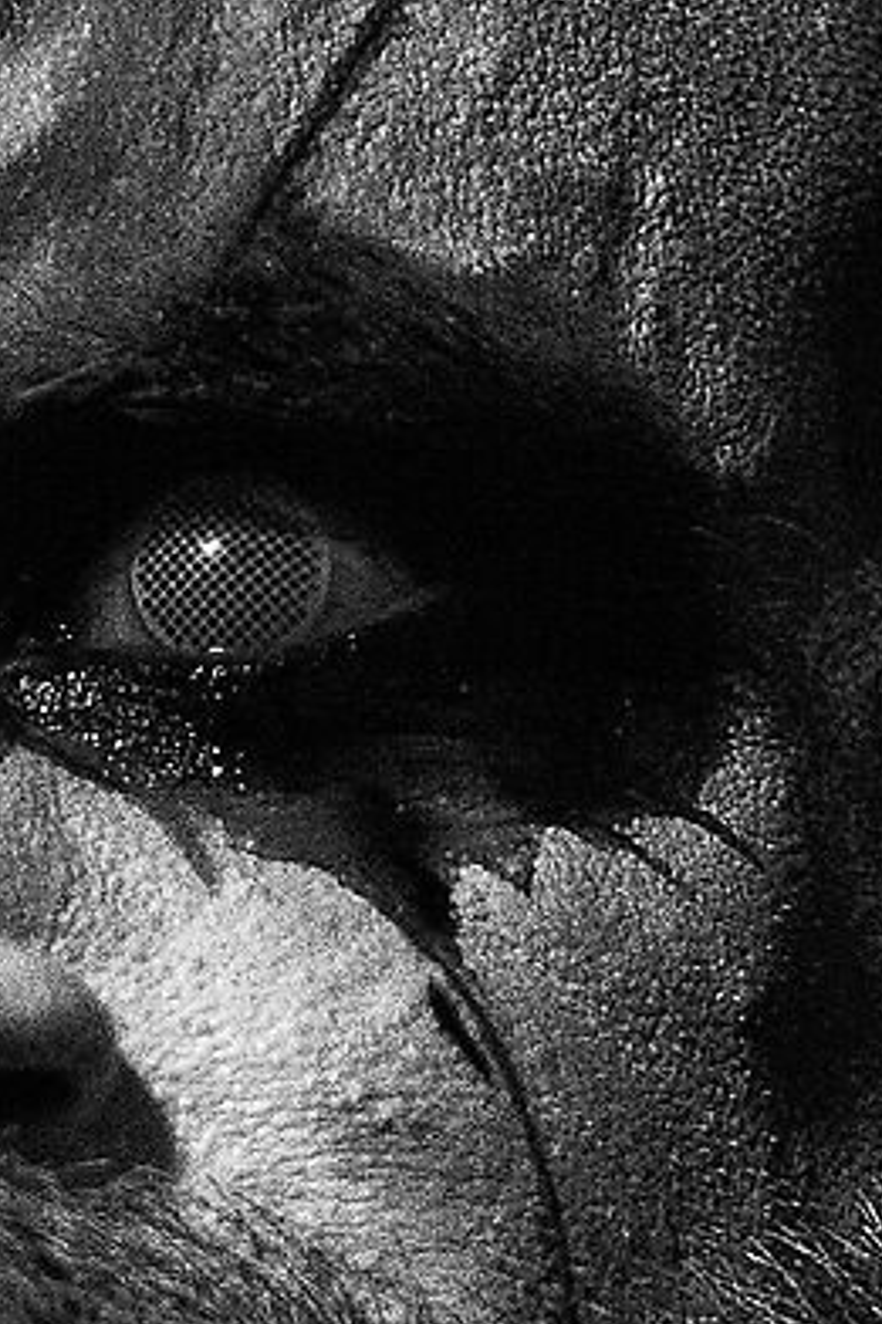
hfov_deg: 2.0
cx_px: -770
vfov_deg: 3.0
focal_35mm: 686
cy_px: 1417
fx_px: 25231
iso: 1100
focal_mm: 112
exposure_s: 1/180
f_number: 2.8
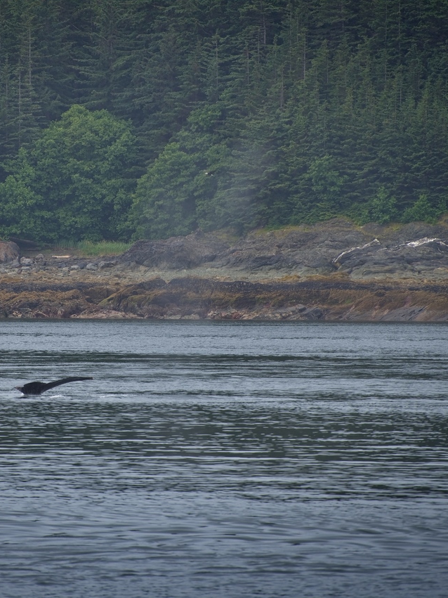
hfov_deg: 3.4
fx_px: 7491
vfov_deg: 4.6
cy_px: 299
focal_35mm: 434
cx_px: 105
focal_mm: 300
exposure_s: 1/640
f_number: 5.6
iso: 200
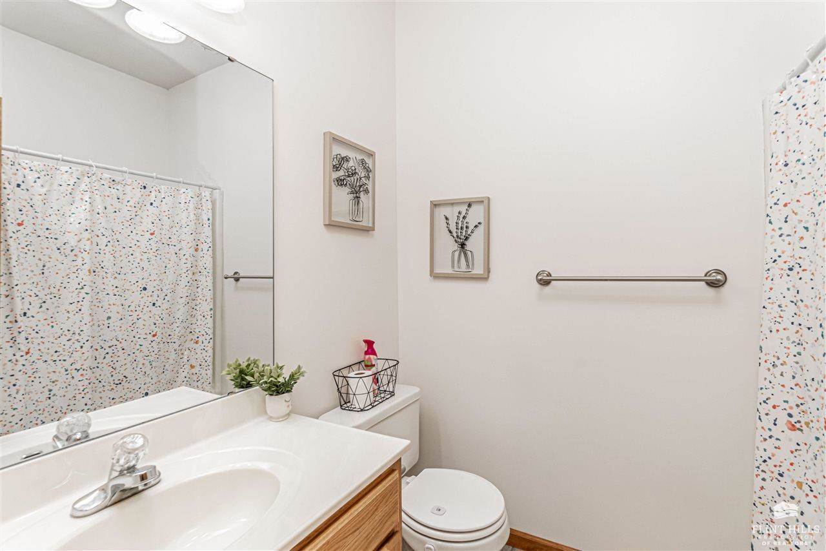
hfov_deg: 100.4
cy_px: 276
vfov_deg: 77.3
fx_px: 344
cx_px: 413
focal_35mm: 15
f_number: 10
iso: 1000
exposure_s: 1/60
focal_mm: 10
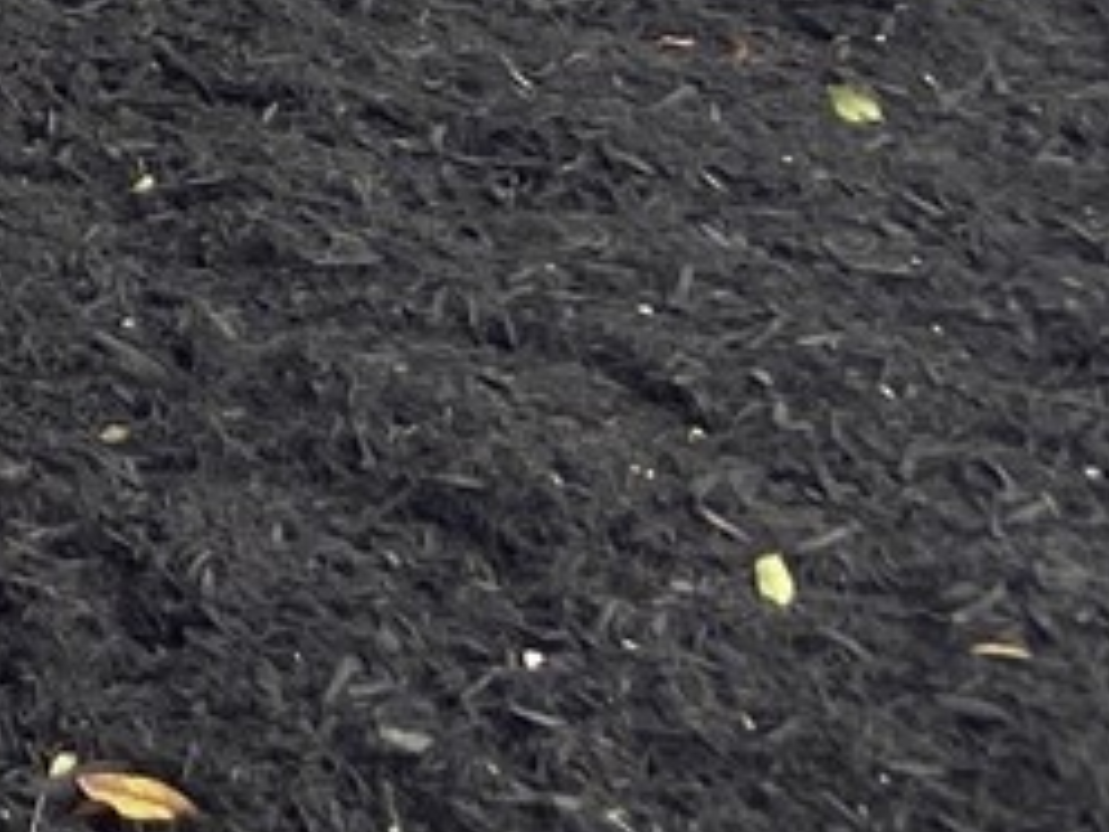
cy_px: -1812
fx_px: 5382
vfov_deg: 7.6
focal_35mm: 168
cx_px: -1587
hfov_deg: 10.2
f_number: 1.8
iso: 32
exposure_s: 1/421
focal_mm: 4.25
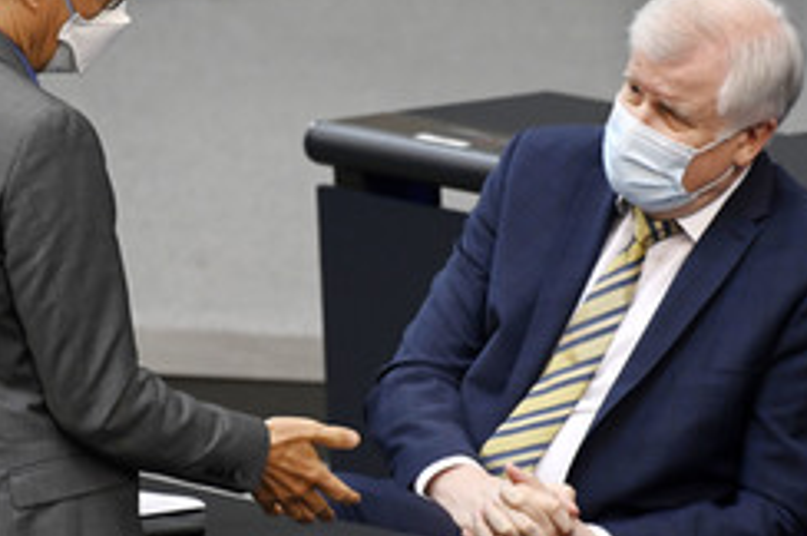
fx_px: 19879
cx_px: 359
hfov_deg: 2.3
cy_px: 238
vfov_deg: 1.5
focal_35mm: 888
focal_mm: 480
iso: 5000
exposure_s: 1/320
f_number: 5.6
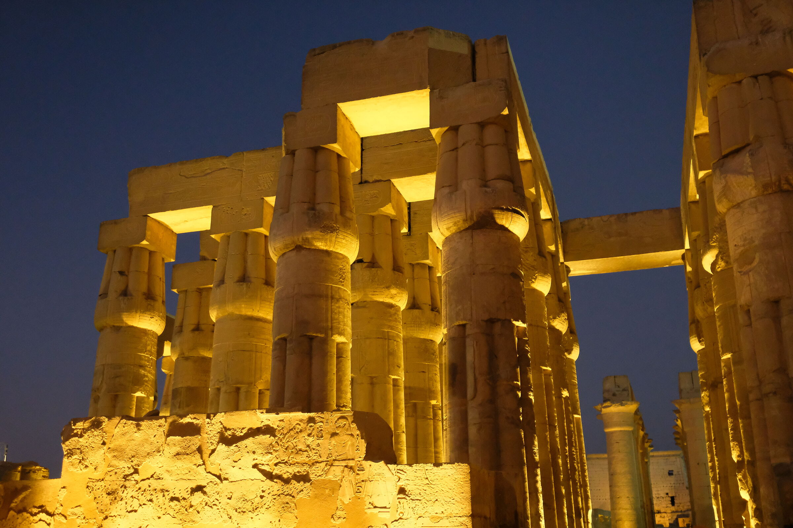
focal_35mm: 36
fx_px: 793
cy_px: 264
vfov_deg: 36.9
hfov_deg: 53.1
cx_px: 396
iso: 6400
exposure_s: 1/10
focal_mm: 24
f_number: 4
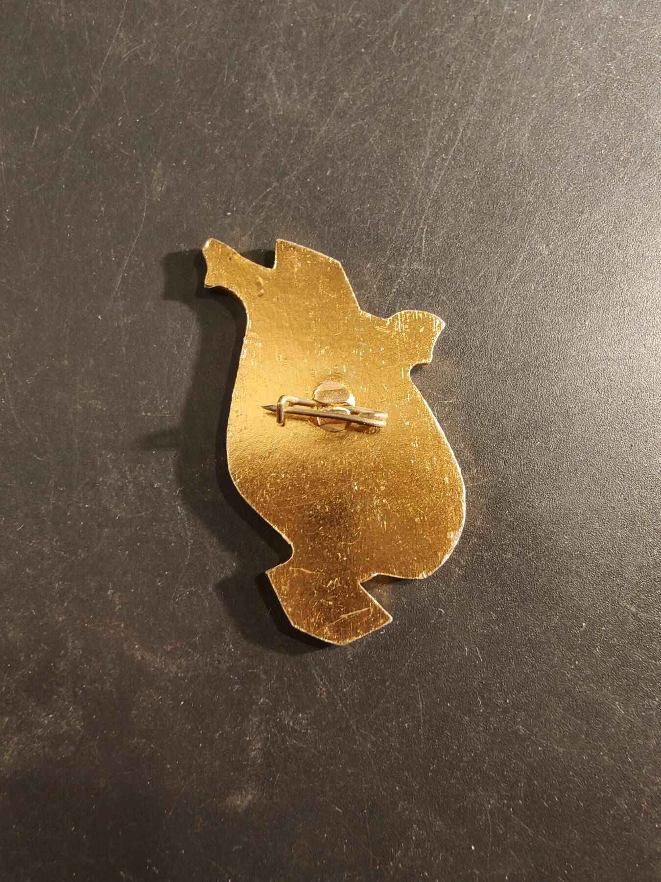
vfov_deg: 73.9
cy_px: 441
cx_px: 330
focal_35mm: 23
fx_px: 586
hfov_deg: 58.9
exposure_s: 1/50
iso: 400
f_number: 2
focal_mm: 2.32
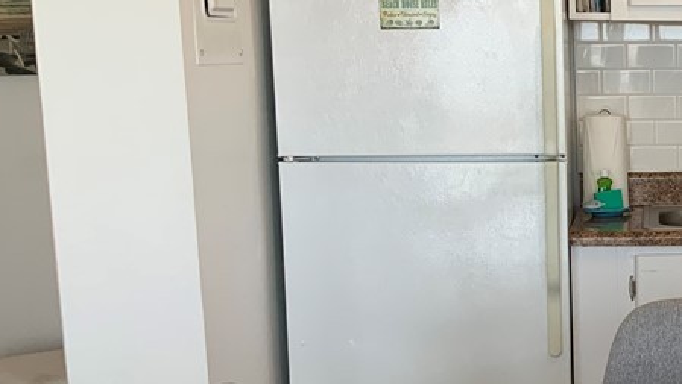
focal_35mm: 72
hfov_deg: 27.2
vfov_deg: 16.7
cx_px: 729
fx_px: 1303
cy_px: 266
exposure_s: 1/120
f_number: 1.8
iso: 64
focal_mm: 3
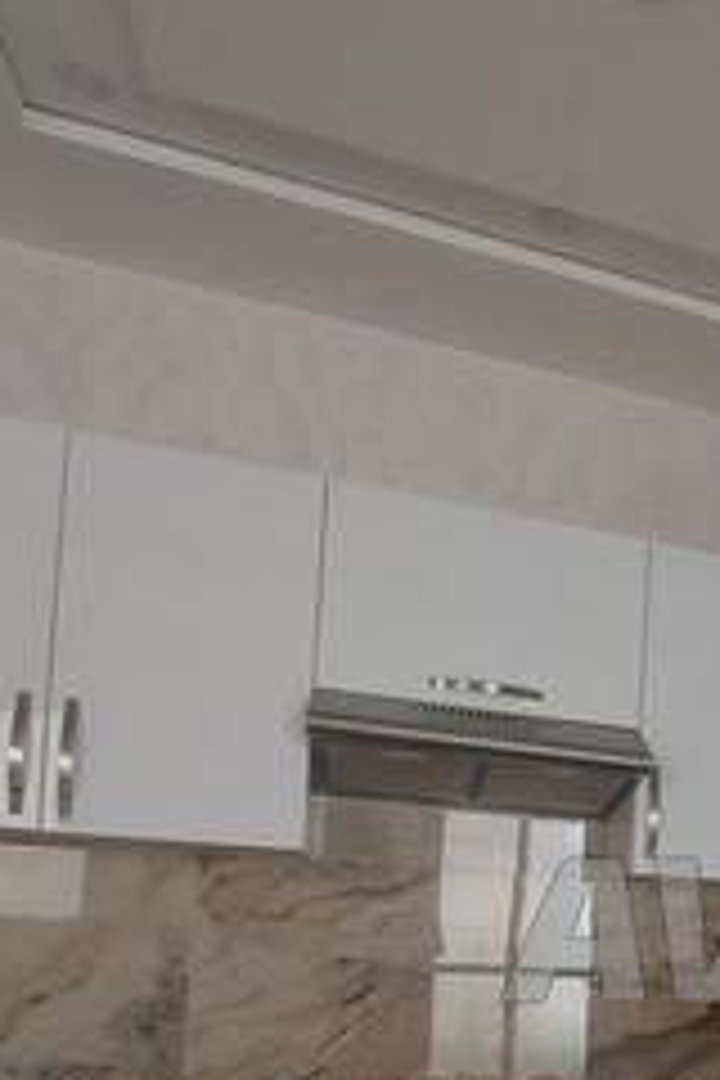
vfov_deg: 48.7
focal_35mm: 36
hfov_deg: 29.9
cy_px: 927
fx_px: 1080
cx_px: 922
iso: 80
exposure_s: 1/50
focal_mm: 1.74
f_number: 2.2
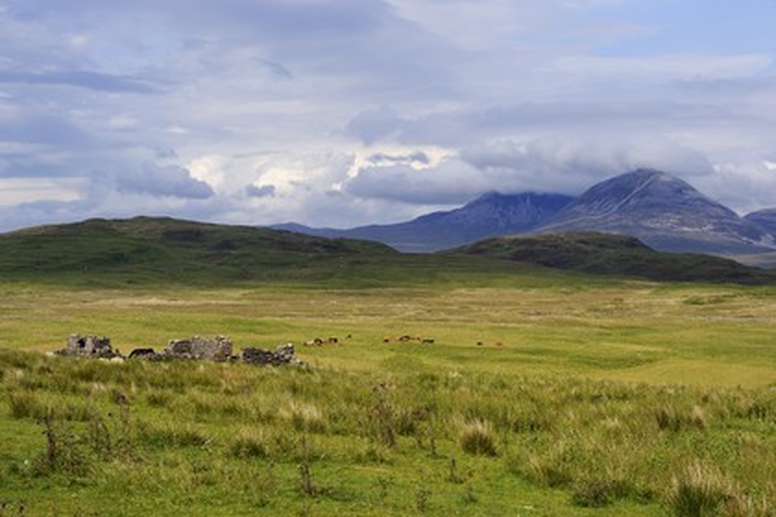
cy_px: 258
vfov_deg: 19.5
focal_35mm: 70
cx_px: 388
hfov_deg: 28.8
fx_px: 1509
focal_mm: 70
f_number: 11
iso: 200
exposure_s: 1/320
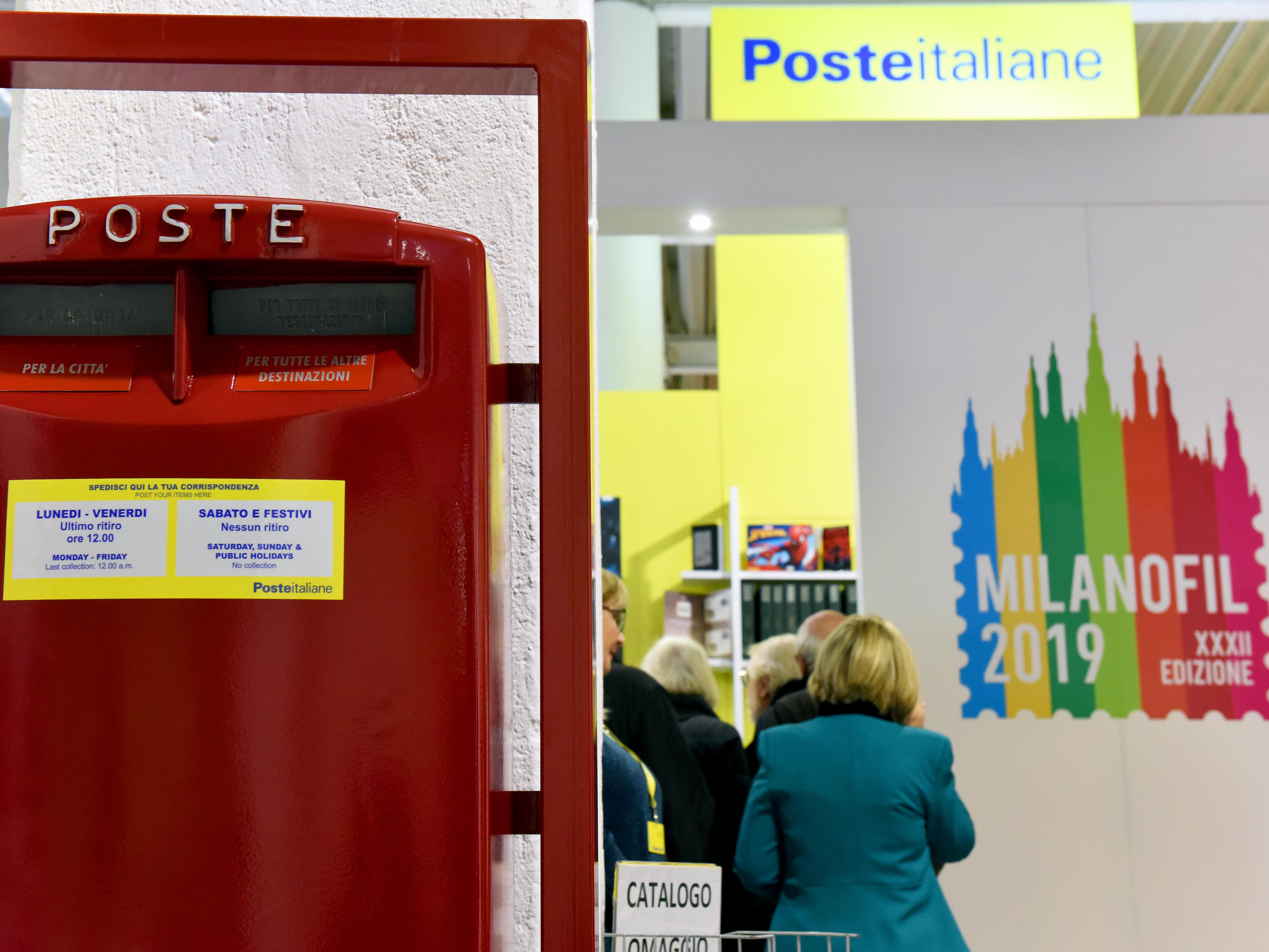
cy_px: 476
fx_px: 1906
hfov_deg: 36.8
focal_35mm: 52
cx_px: 604
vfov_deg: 28.0
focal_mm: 48
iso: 3200
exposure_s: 1/80
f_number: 5.6
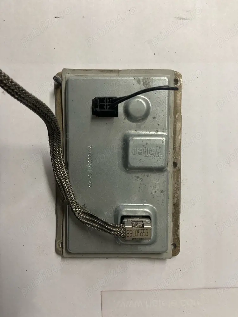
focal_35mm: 26
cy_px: 158
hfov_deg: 53.1
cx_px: 119
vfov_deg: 67.3
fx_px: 238
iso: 250
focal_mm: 4.25
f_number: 1.8
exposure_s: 1/50
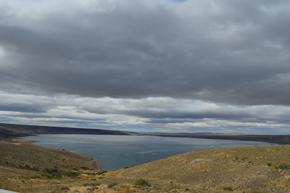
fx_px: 217
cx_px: 145
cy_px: 96
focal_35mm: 27
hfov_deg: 67.4
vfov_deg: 47.8
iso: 100
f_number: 9
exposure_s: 1/320
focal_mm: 18
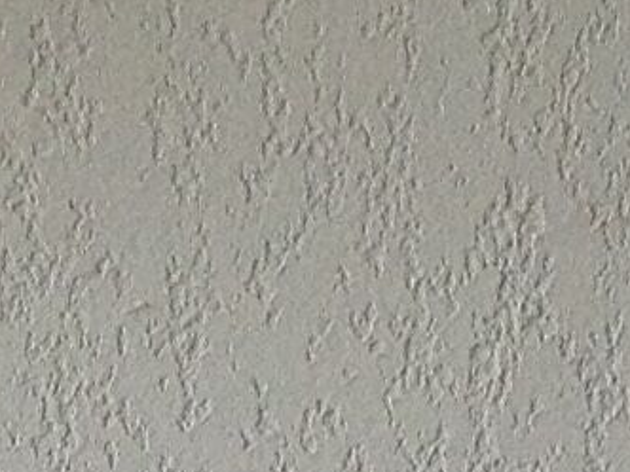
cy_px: 2260
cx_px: 1121
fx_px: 4969
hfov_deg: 7.1
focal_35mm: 273
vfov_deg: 4.7
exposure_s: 1/120
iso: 80
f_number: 2.4
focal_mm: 4.28
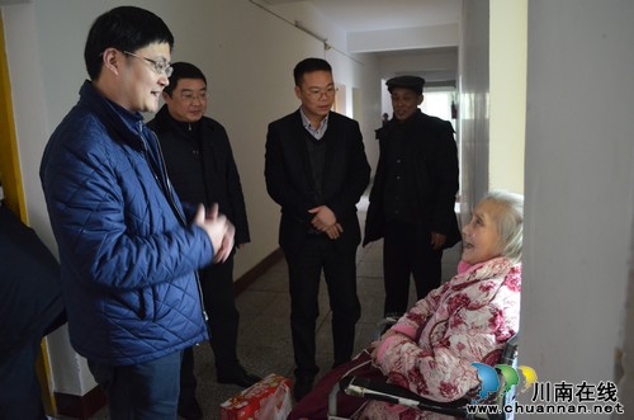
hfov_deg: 67.5
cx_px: 317
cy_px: 210
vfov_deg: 47.7
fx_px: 474
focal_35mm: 27
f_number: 3.5
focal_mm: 18
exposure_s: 1/30
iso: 2200
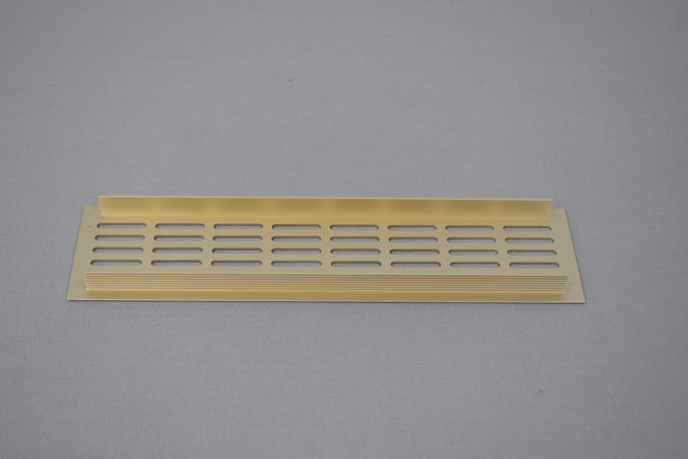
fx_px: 1147
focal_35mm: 60
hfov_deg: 33.4
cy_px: 230
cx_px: 344
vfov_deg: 22.6
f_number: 5.6
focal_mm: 40
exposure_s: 1/125
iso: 360
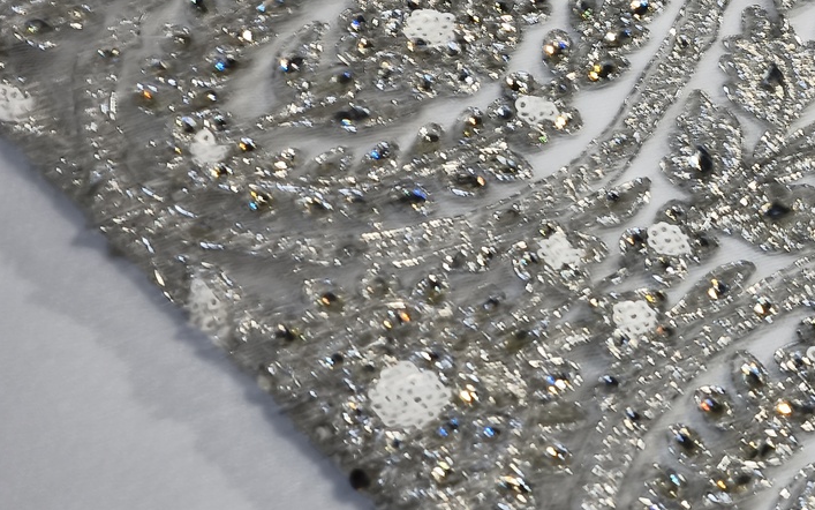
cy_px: -2
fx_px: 3199
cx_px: 883
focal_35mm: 144
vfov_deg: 9.0
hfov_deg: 14.2
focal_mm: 8.8
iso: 50
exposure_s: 1/17.4
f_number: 2
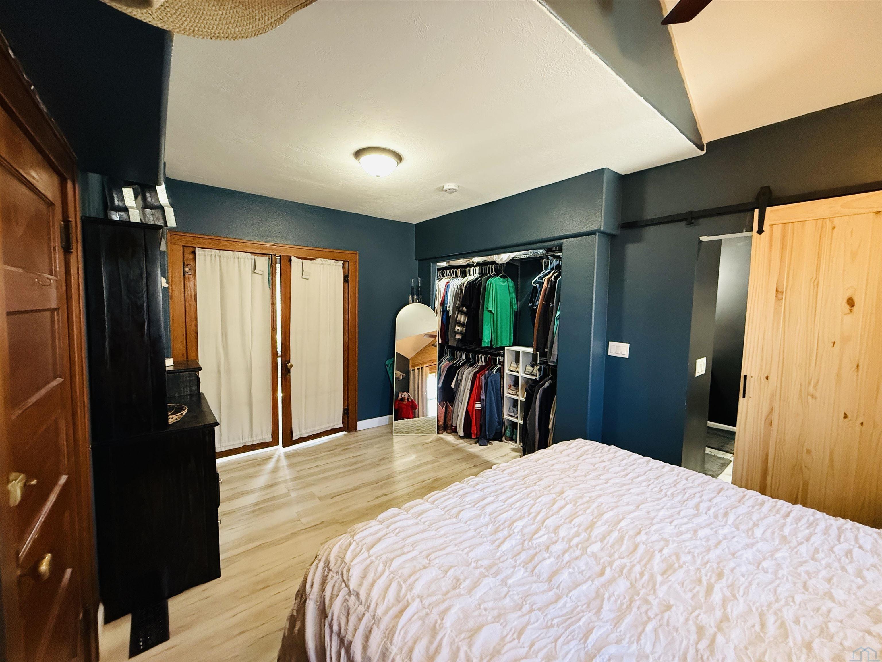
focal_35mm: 14
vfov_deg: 85.7
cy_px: 331
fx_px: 357
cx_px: 441
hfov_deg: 102.1
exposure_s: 1/60
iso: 800
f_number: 2.2
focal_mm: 2.22
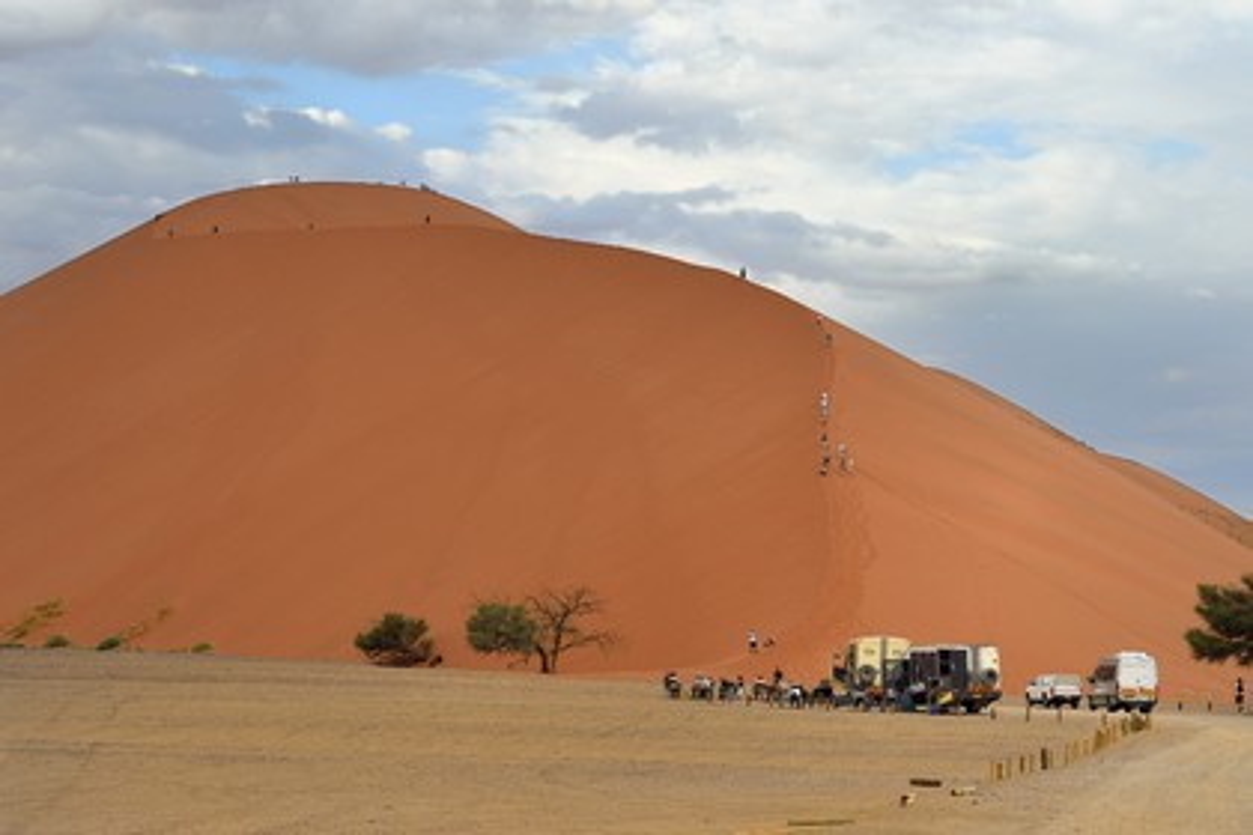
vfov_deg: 14.9
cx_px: 626
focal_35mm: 92
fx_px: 3202
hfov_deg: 22.1
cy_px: 418
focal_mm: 92
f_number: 6.3
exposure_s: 1/500
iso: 400
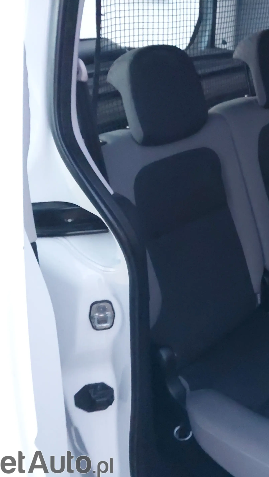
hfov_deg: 25.7
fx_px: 558
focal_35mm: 44
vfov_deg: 46.4
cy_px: 240
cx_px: 270
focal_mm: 4.6
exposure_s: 1/17
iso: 1250
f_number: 1.8
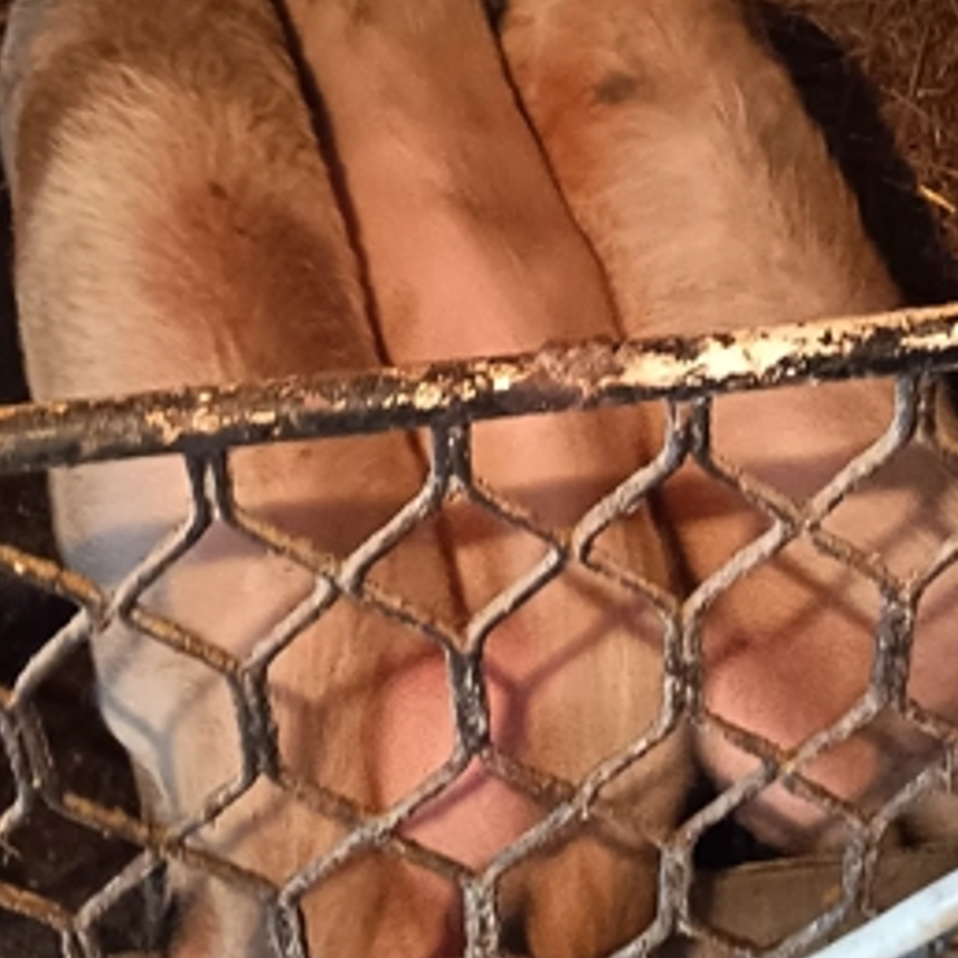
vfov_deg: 27.0
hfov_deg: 27.3
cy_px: 252
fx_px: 1973
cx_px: 531
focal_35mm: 63
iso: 12487
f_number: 1.75
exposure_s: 1/20
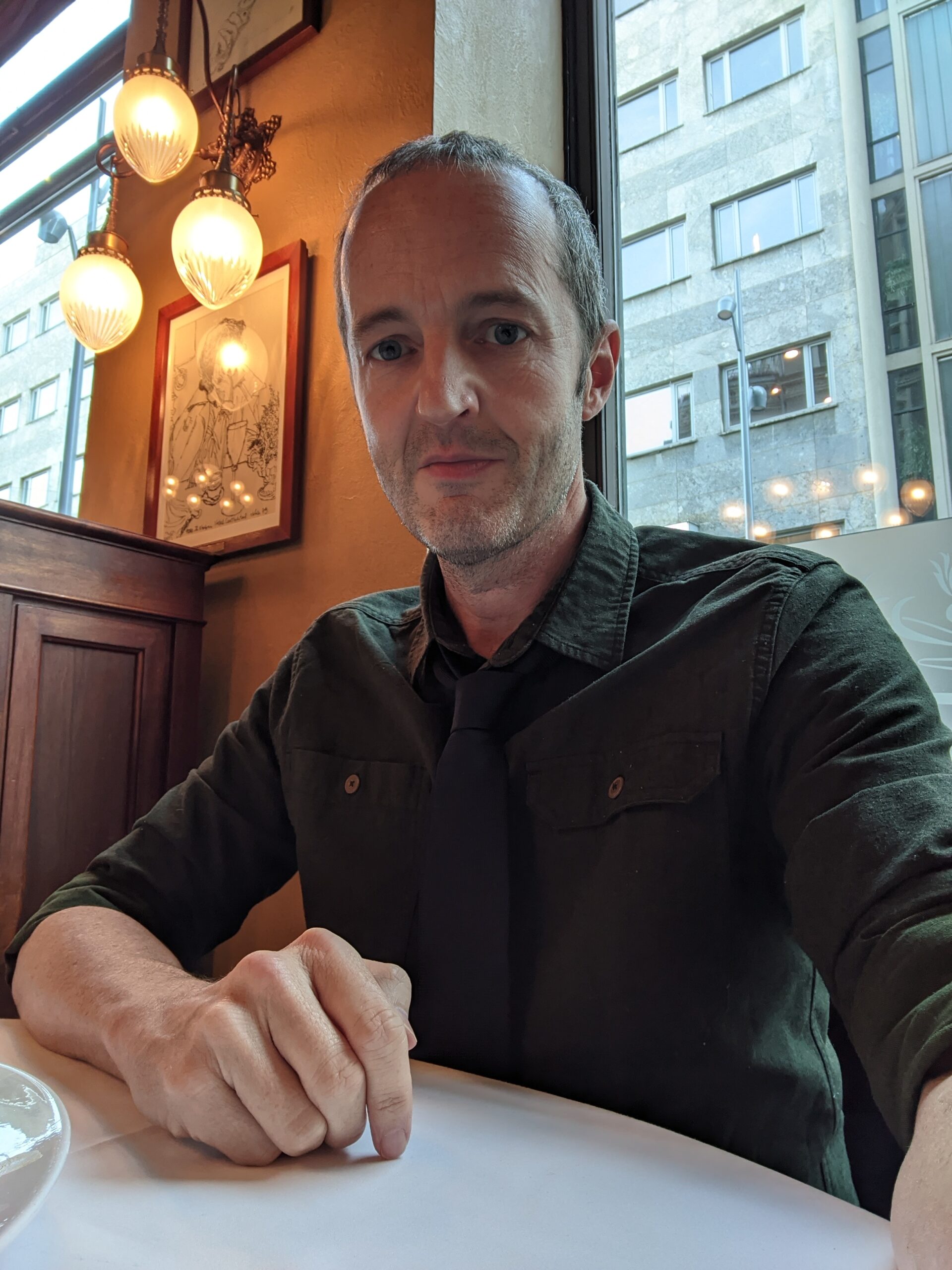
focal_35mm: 25
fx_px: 917
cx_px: 476
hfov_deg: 54.9
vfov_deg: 69.4
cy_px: 635
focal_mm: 3.38
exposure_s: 1/33.3
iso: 49
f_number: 2.4
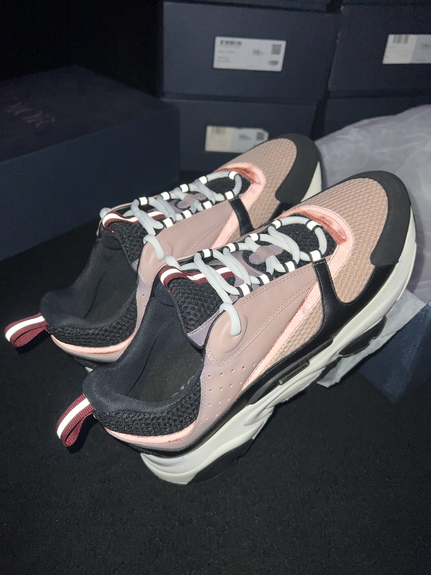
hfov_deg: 53.1
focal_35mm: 26
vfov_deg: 67.3
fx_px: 432
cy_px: 288
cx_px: 216
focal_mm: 5.7
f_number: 1.5
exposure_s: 1/4
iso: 32
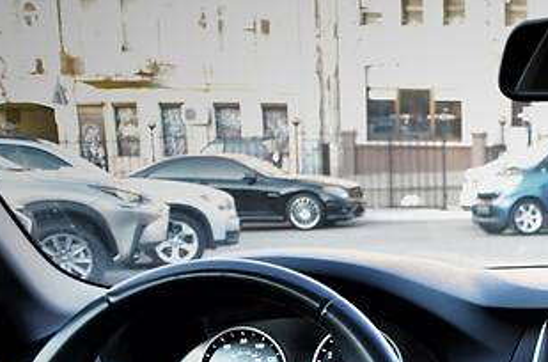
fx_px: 1062
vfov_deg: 18.4
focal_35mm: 70
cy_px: 426
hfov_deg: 25.7
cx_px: 669
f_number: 3.5
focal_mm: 18
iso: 400
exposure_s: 1/80
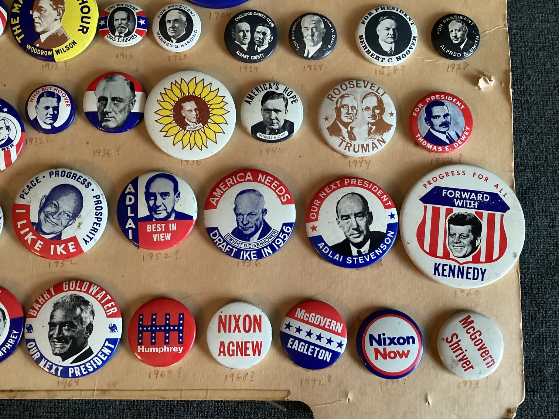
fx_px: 501
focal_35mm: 31
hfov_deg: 58.3
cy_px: 210
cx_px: 280
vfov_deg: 45.4
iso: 250
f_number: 2.4
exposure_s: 1/50
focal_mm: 3.3
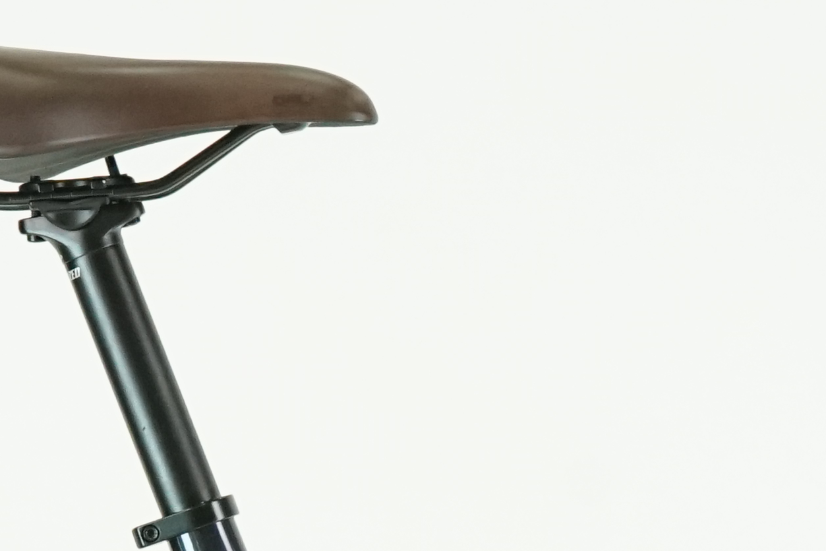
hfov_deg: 7.5
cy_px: 815
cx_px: 761
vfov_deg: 5.0
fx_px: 6263
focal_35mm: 273
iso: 2500
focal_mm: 57
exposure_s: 1/200
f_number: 6.3
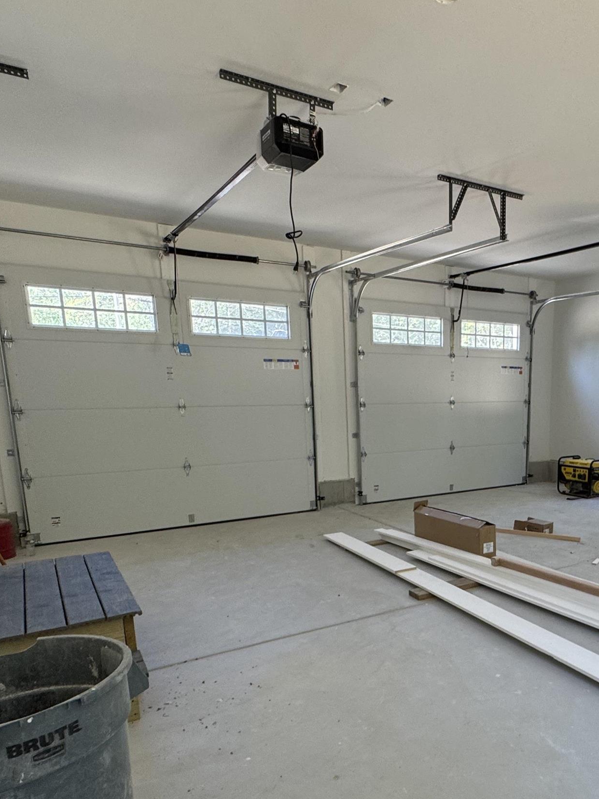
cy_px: 501
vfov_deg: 66.3
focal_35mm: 26
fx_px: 600
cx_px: 468
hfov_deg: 50.3
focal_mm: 2.22
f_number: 2.2
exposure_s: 1/99
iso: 125
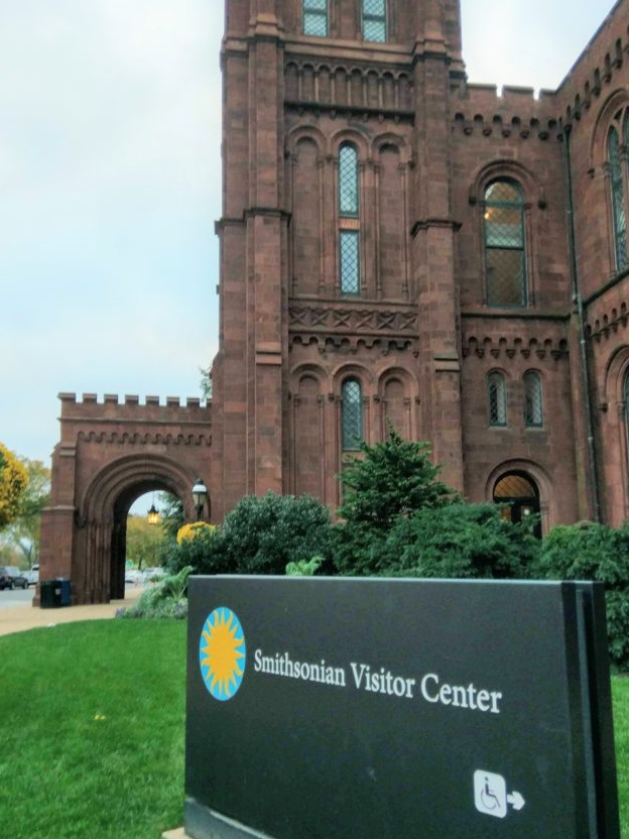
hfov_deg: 44.1
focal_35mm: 32
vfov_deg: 56.8
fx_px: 775
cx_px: 330
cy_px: 430
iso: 100
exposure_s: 1/158
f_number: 1.8
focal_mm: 4.58
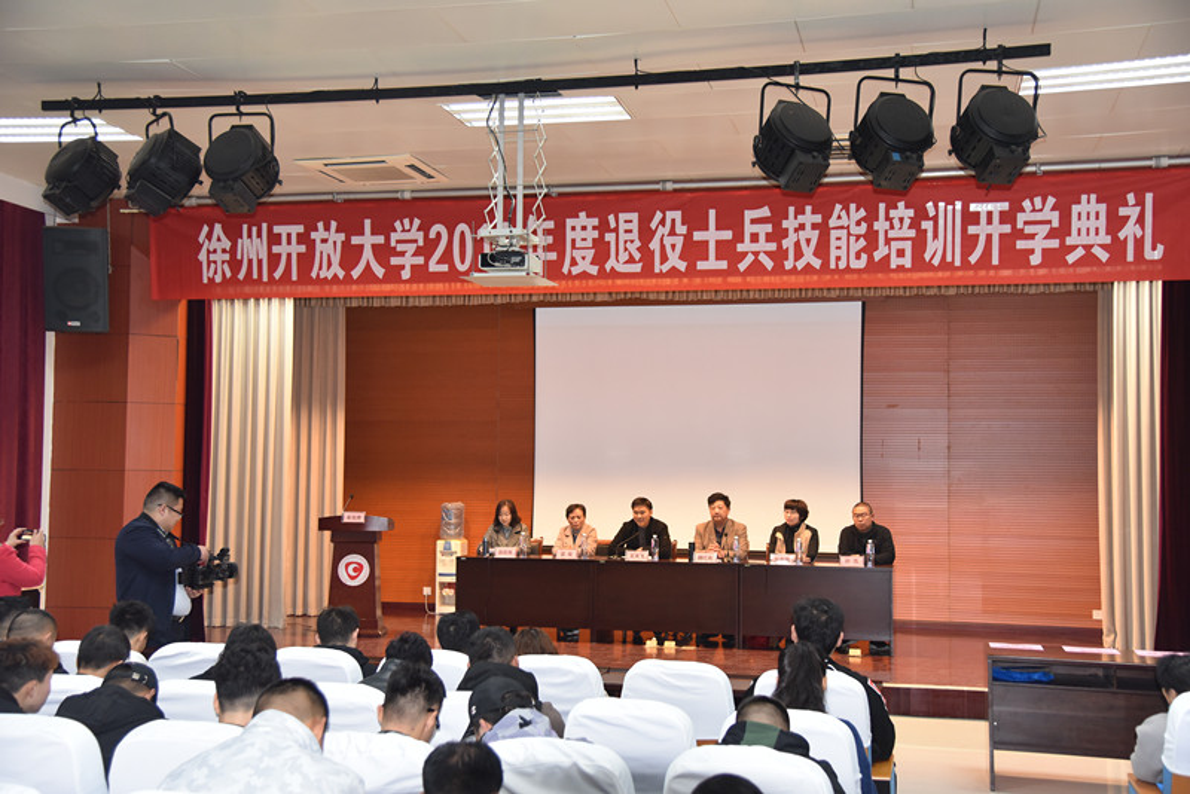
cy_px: 397
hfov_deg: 44.5
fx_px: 1455
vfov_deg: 30.5
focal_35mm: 44
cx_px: 595
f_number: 4
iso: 2000
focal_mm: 44
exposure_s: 1/60
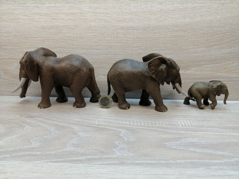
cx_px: 120
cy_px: 90
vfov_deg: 51.4
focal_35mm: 27
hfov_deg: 65.3
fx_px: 186
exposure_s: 1/103
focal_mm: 3.95
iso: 50
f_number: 1.8
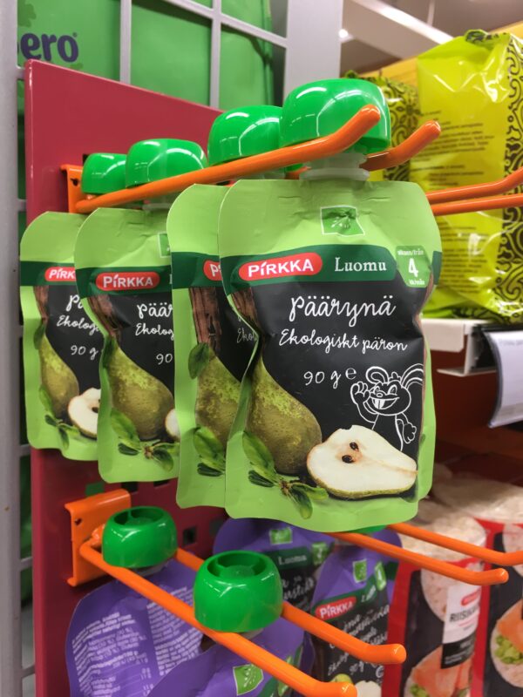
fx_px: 584
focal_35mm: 29
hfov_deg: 48.2
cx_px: 262
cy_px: 348
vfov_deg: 61.7
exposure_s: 1/33
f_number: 2.2
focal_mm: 4.15
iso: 25
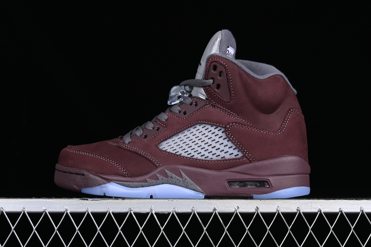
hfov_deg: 28.1
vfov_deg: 18.9
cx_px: 186
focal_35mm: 72
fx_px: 742
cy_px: 124
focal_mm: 48
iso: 160
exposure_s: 1/100
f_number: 8
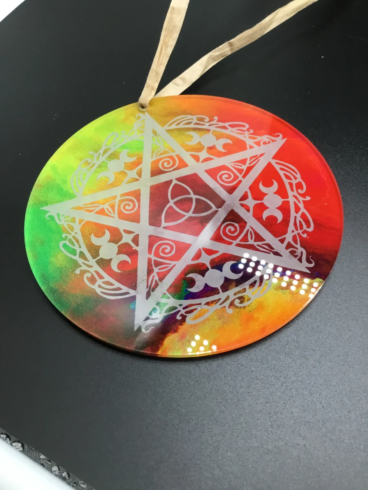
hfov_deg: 45.4
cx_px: 184
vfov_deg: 58.4
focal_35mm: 31
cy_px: 245
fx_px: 439
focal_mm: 3.3
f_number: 2.4
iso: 32
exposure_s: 1/30
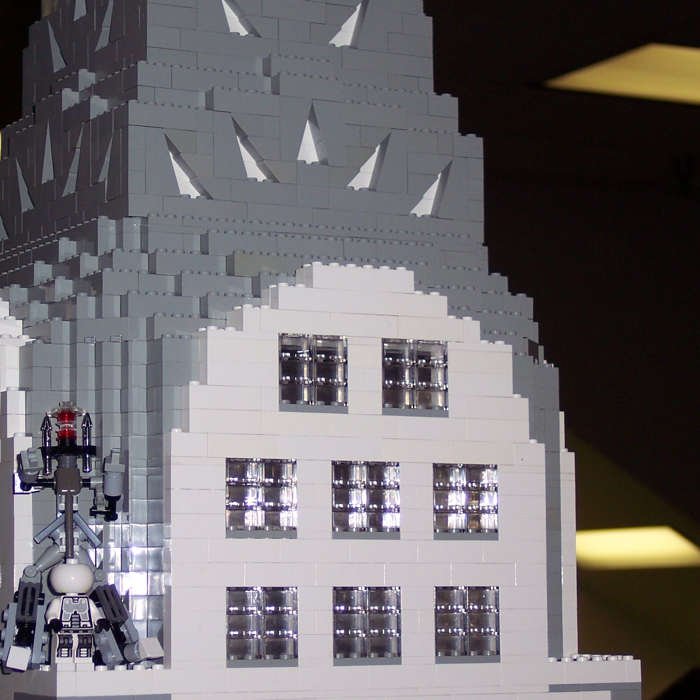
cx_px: 259
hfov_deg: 16.1
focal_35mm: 108
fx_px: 2471
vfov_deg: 16.1
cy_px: 358
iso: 100
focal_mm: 16
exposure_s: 1/90
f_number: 4
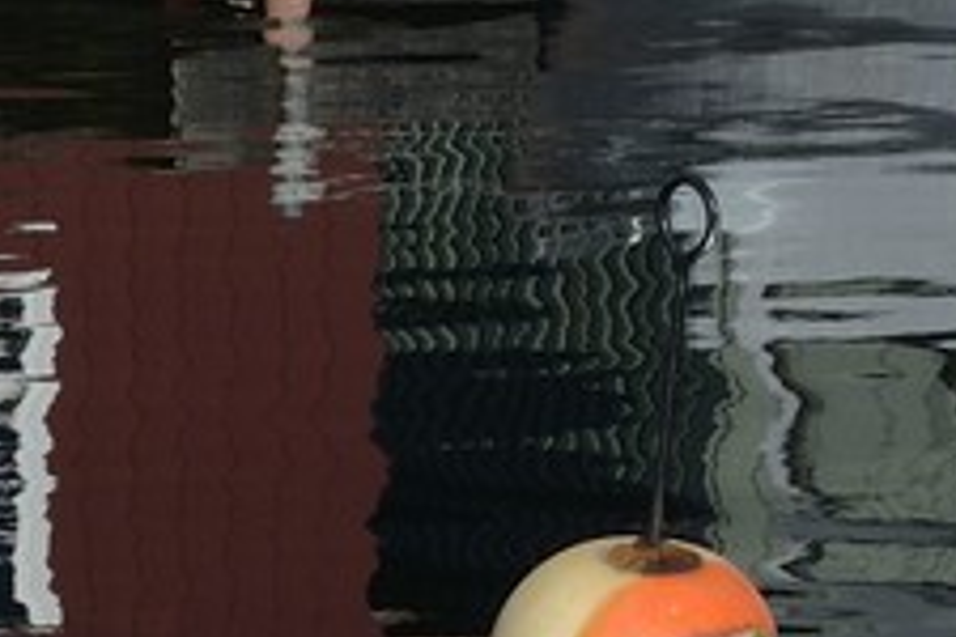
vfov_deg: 2.7
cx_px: 3327
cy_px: -1346
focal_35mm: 498
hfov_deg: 4.0
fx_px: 13224
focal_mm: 70
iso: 200
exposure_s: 1/250
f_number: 16
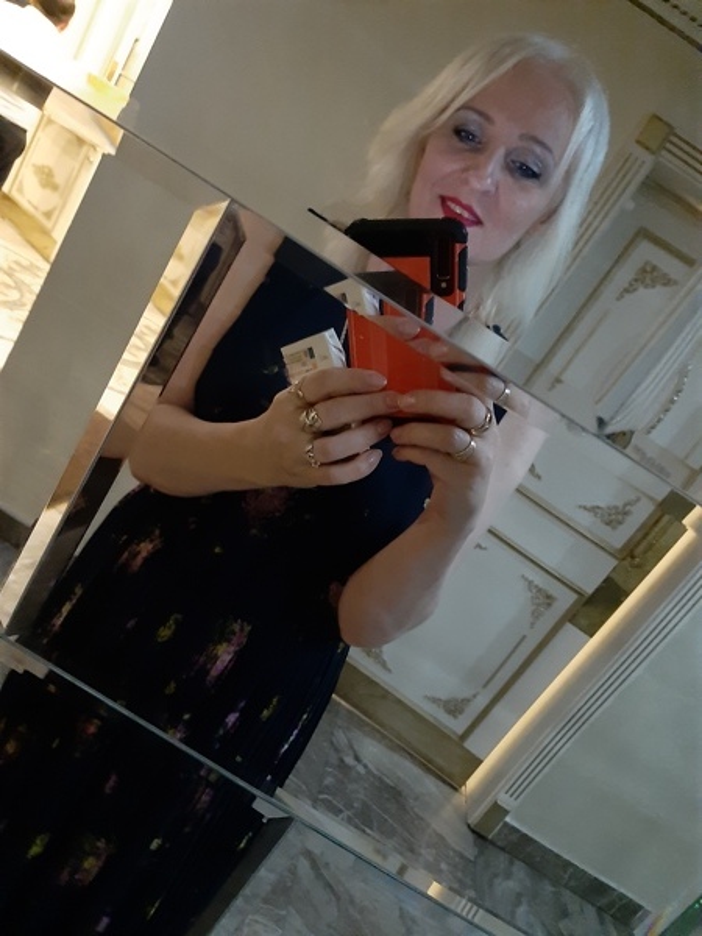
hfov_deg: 51.4
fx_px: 730
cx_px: 351
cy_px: 468
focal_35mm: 27
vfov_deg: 65.3
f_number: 1.7
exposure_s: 1/10
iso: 1000
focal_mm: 3.93
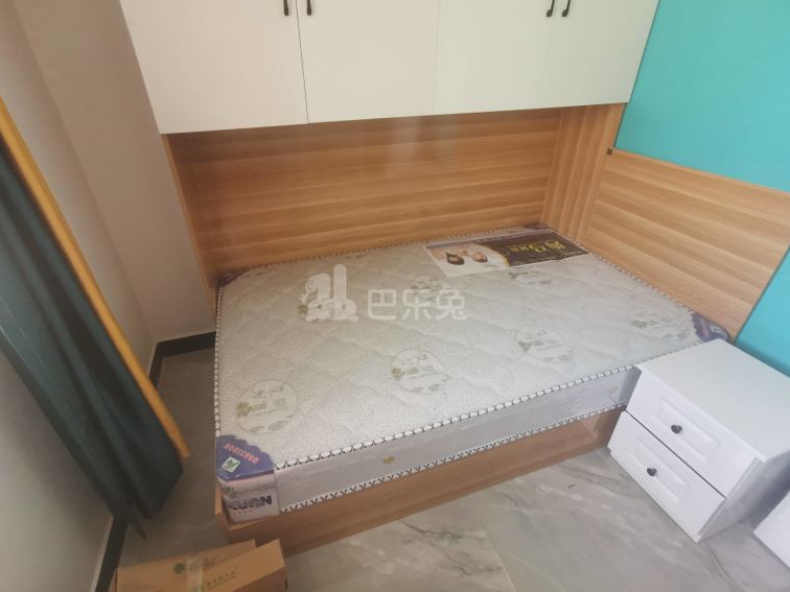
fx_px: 411
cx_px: 384
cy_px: 293
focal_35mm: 18
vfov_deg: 71.6
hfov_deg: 87.7
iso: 160
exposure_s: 1/50
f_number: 2.2
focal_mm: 2.26
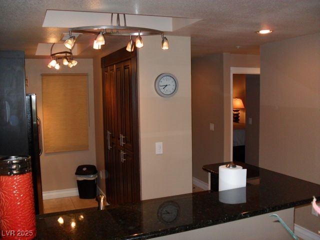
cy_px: 120
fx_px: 324
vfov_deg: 40.7
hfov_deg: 52.6
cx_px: 160
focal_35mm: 35
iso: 240
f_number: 3
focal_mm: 6.3
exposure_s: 1/45
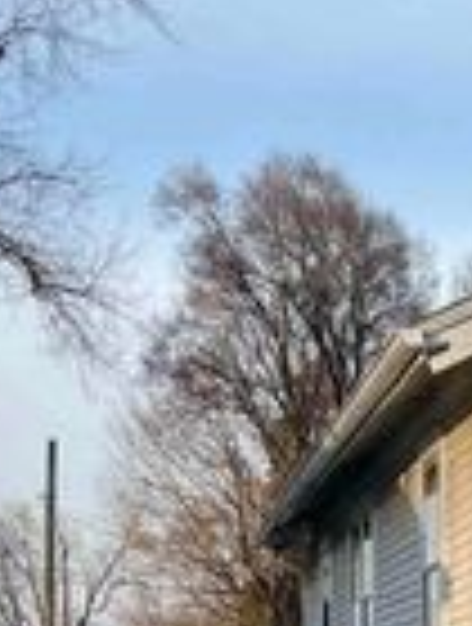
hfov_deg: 12.7
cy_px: 745
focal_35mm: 104
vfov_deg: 17.9
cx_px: 908
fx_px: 1882
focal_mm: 3
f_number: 1.8
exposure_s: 1/642
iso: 16
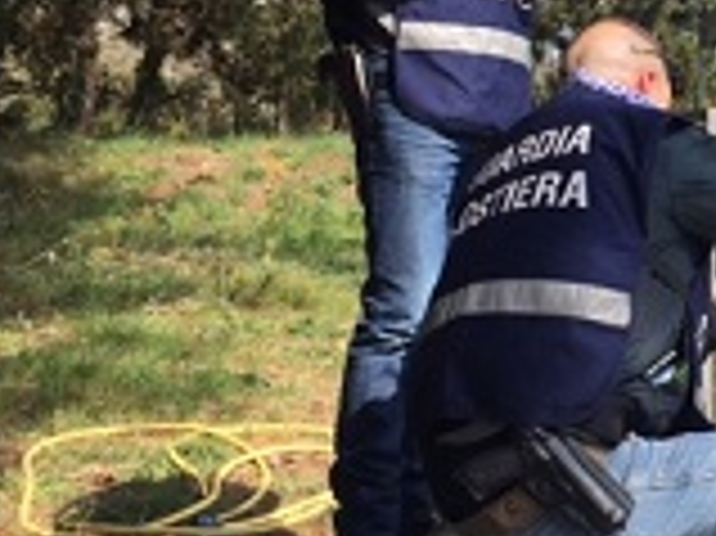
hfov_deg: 25.1
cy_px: 95
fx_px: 1509
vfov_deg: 19.9
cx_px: 761
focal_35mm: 73
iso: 32
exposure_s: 1/1041
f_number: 2.2
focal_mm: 4.15
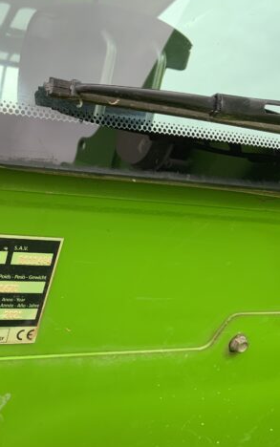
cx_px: -1
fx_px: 512
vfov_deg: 47.2
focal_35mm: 42
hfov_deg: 28.6
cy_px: 222
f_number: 1.8
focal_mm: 3
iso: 32
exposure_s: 1/122
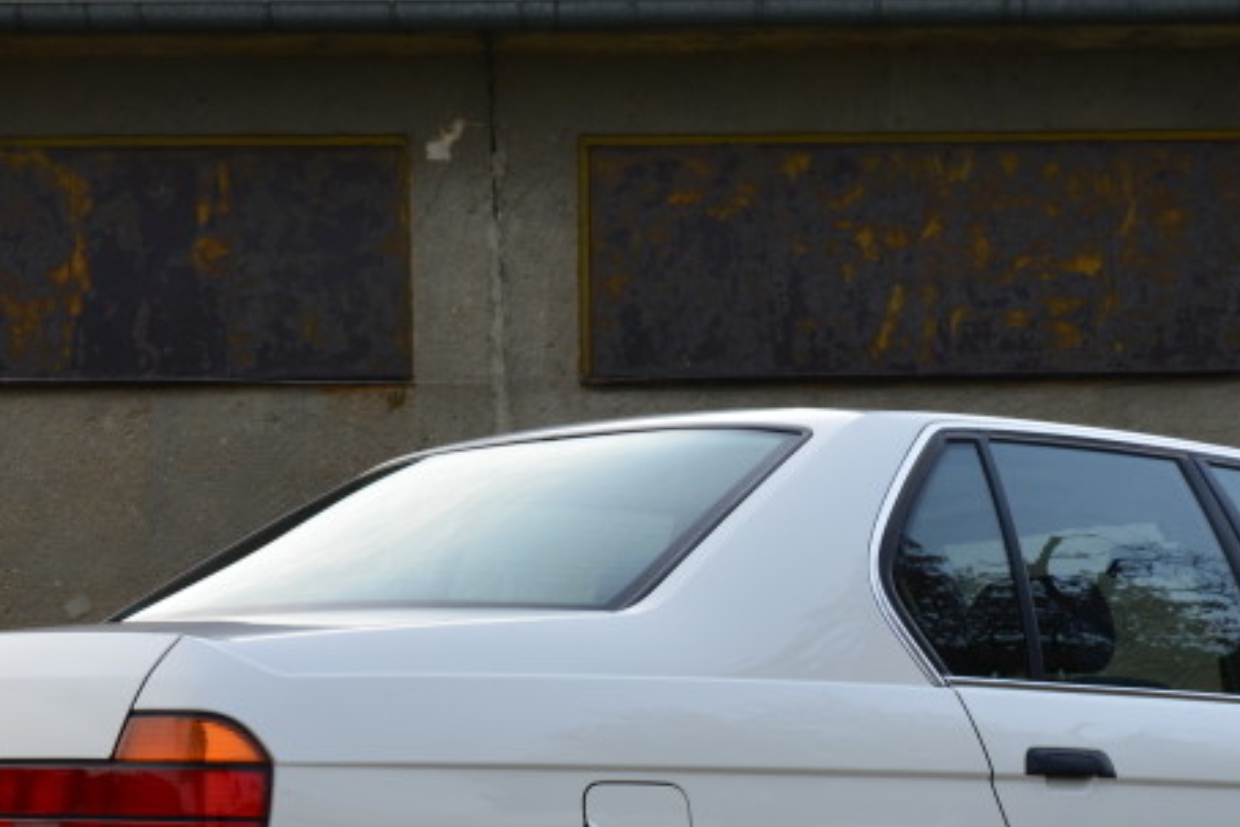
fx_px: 3272
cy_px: 801
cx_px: 821
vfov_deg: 14.2
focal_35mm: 95
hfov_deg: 21.4
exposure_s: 1/60
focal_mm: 28
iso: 280
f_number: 10
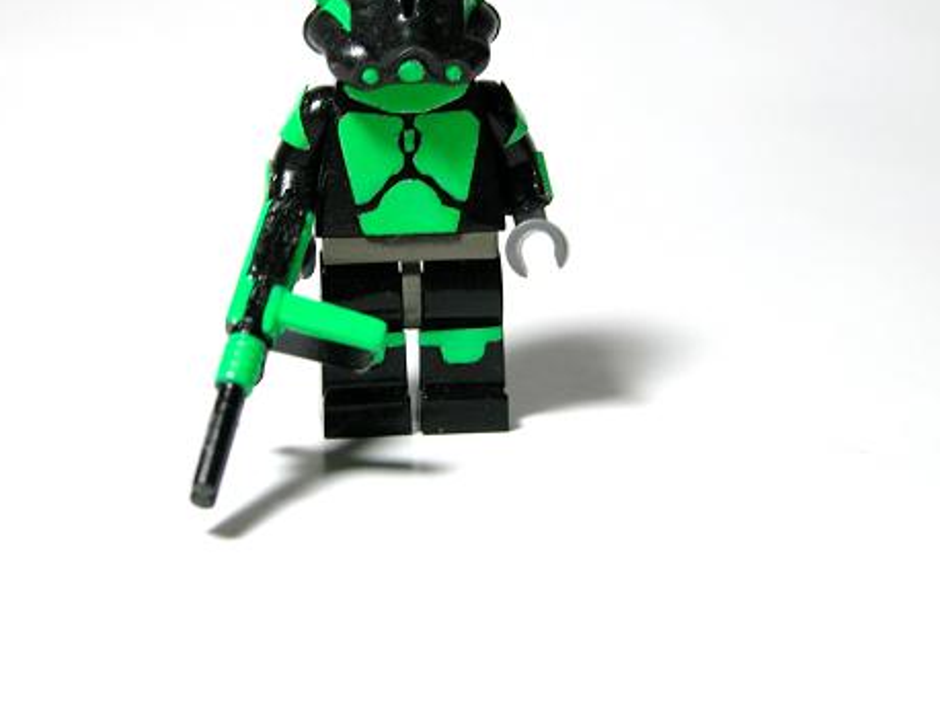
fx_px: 2958
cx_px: 417
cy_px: 224
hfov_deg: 18.0
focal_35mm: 109
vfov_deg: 13.5
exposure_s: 1/54.4
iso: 100
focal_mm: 19.9
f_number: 3.4
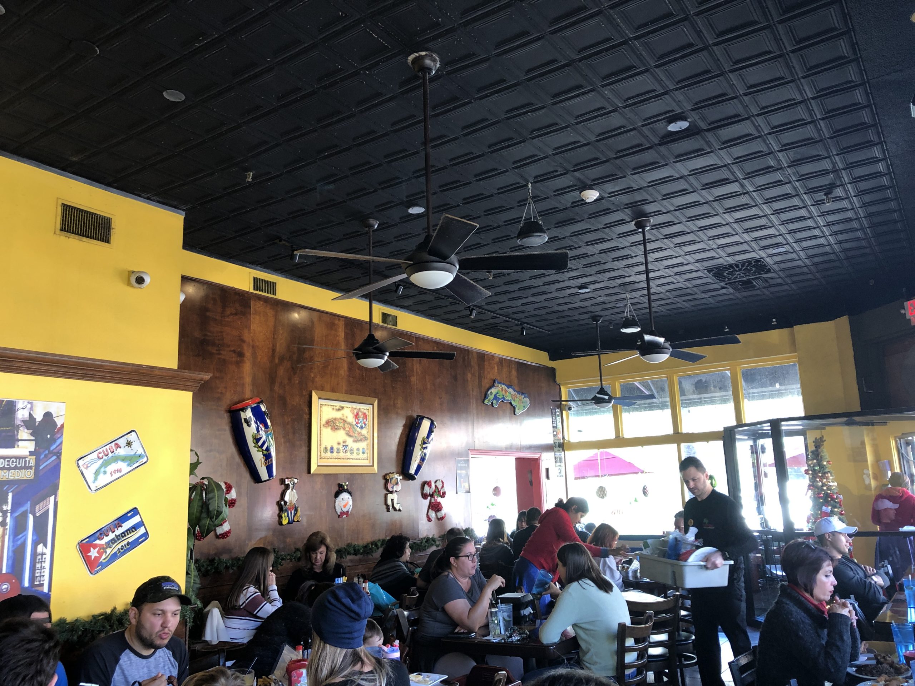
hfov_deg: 63.4
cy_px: 343
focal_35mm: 28
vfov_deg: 49.7
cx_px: 458
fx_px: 740
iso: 40
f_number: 1.8
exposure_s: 1/24
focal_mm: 3.99
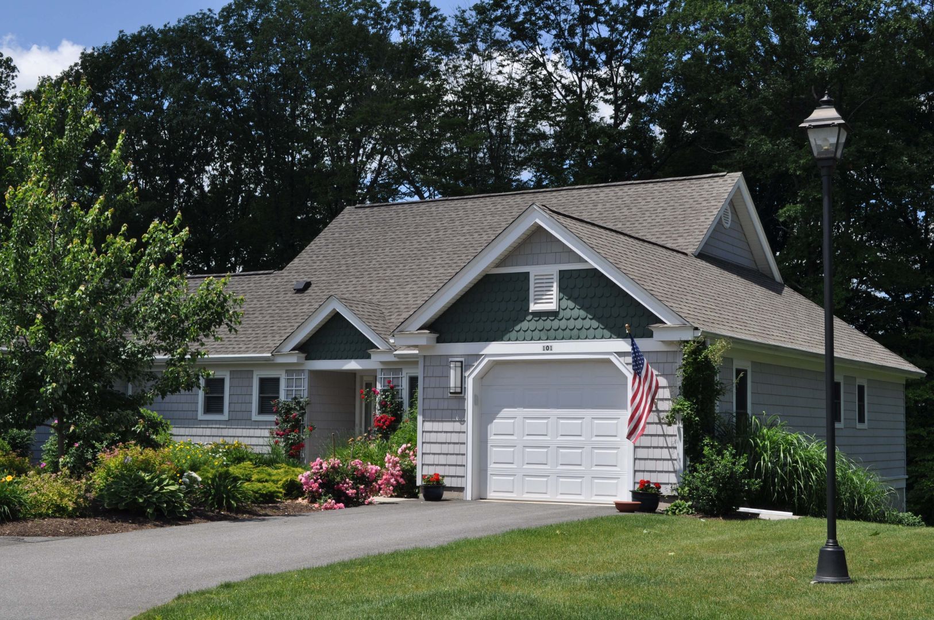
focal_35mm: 51
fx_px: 1322
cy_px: 310
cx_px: 467
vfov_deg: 26.4
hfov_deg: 38.9
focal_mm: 34
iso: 200
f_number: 10
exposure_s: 1/320
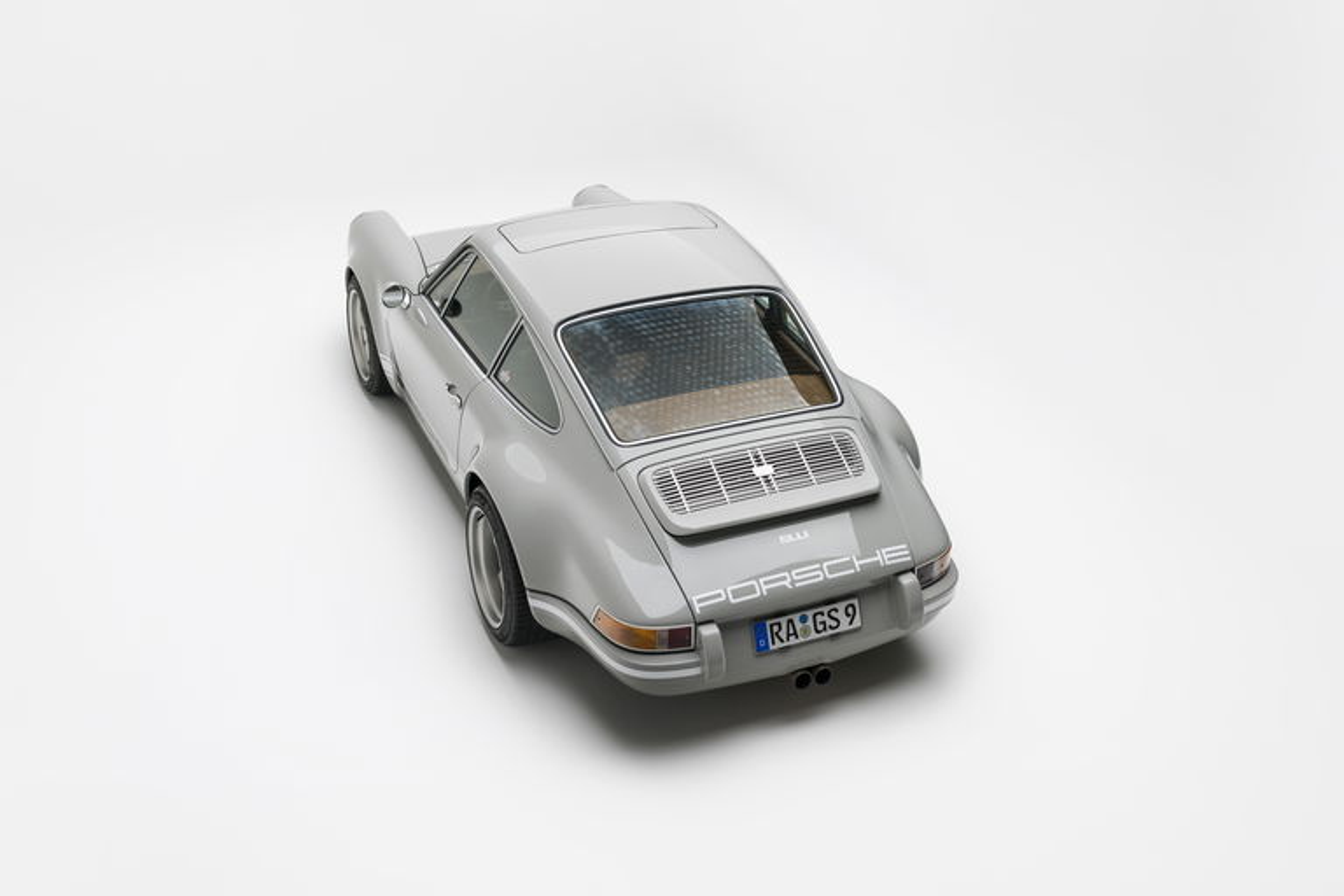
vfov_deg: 37.9
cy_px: 448
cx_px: 672
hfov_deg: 54.4
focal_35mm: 35
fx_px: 1307
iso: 400
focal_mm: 35
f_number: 4
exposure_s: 1/30
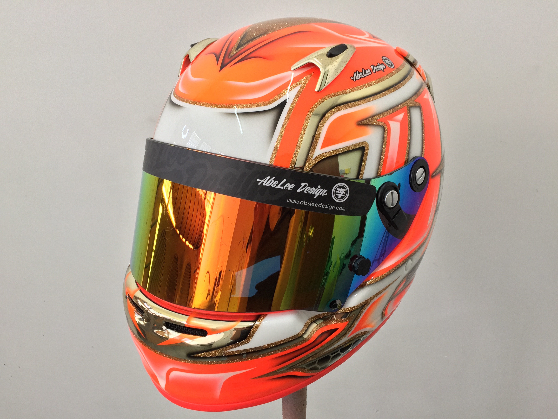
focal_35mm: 29
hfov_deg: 61.7
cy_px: 210
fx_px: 467
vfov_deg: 48.2
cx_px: 279
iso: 64
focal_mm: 4.15
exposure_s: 1/33
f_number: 2.2
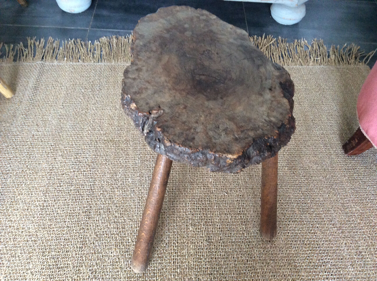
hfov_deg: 56.9
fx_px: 348
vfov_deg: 44.1
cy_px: 140
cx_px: 188
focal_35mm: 32
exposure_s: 1/25
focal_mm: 3.3
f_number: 2.4
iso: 200
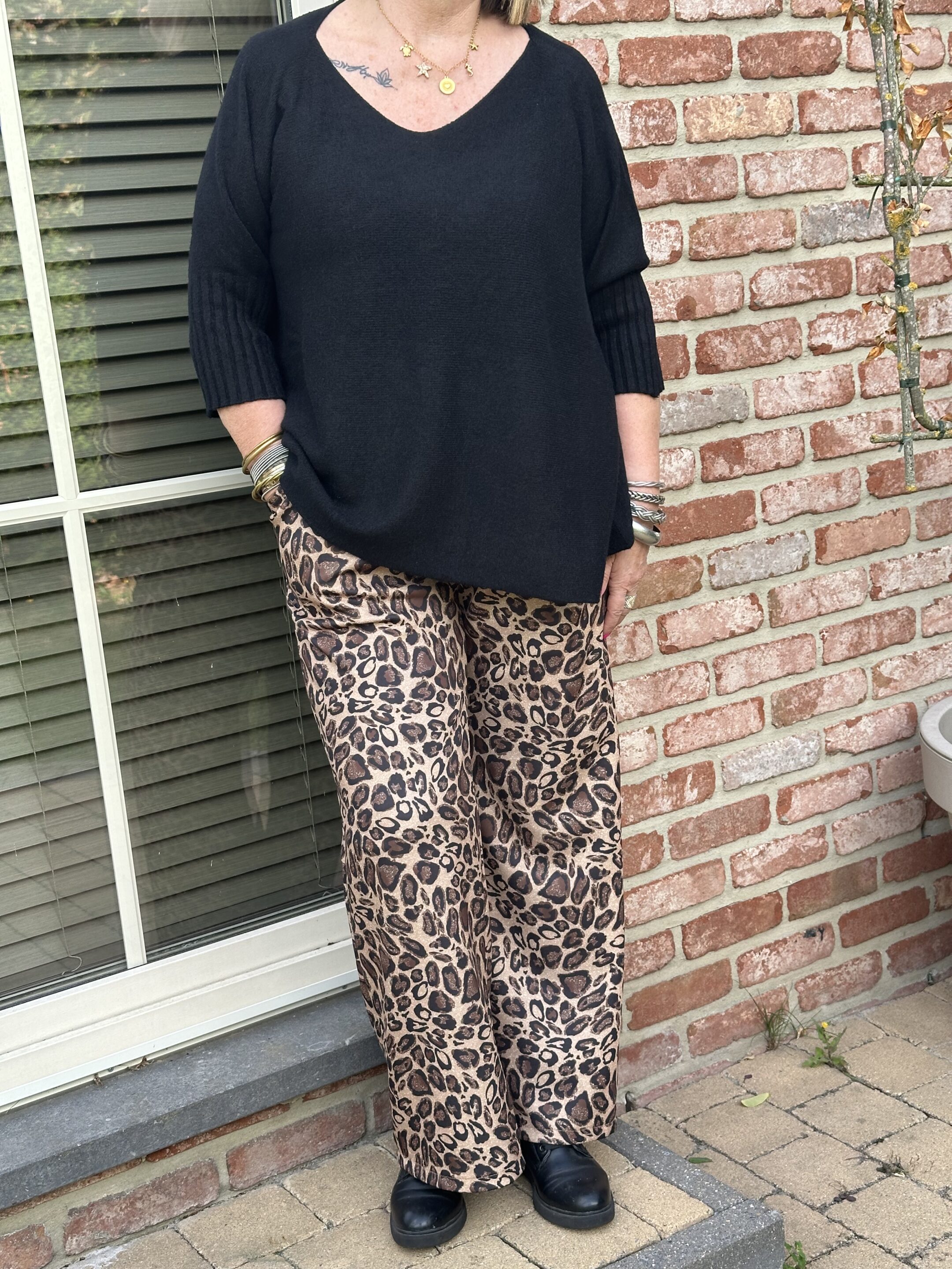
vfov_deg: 39.7
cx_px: 476
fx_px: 1760
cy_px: 634
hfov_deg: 30.3
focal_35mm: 48
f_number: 1.78
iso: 64
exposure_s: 1/354
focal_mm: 6.86
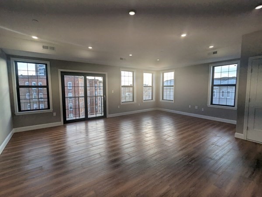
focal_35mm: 16
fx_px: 121
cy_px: 98
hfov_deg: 94.5
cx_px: 131
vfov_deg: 78.1
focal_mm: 2.35
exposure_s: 1/281
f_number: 2.2
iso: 81
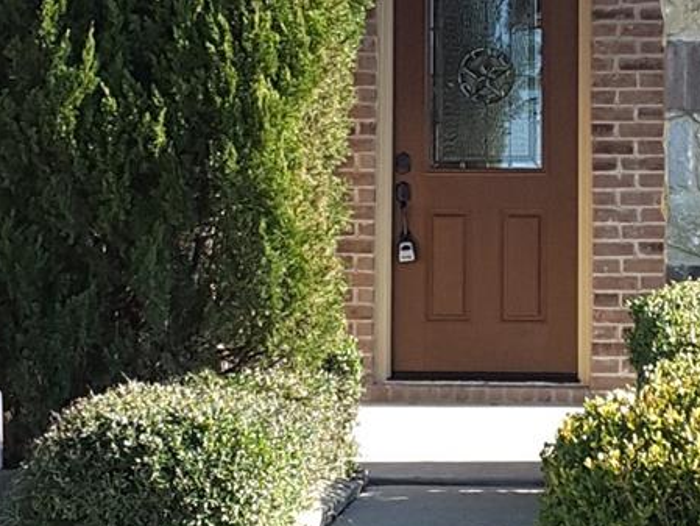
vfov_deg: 26.9
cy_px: 97
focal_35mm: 53
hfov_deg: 36.0
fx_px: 1072
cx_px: 433
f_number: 1.9
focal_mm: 2.9
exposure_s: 1/383
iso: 40
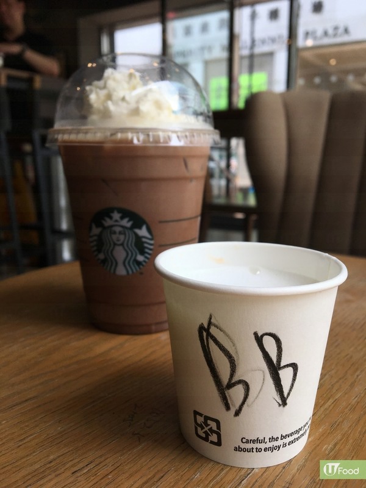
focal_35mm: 29
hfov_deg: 48.2
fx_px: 409
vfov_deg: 61.7
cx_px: 183
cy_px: 244
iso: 25
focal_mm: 4.15
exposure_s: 1/358
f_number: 2.2
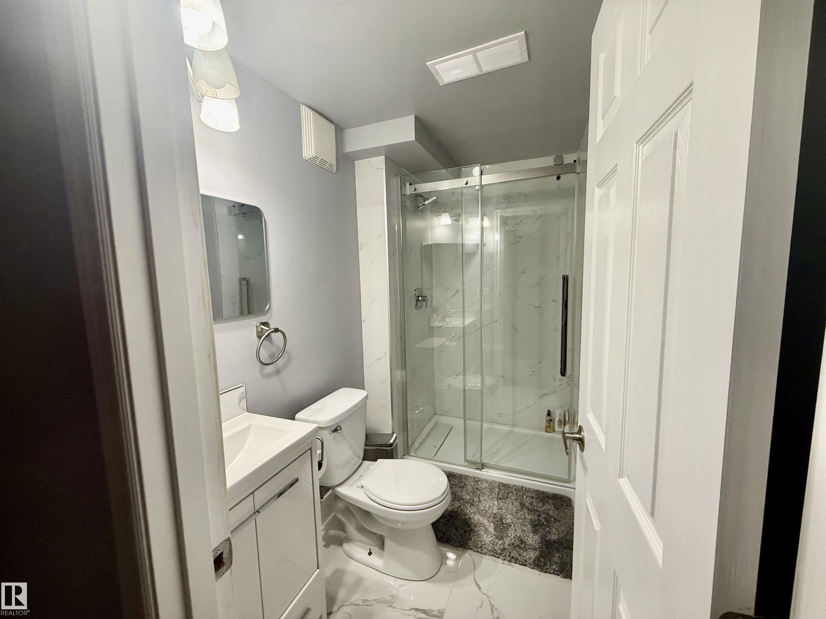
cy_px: 310
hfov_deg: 102.1
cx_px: 413
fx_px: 334
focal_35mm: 14
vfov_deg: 85.7
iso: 320
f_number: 2.2
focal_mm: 2.22
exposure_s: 1/120
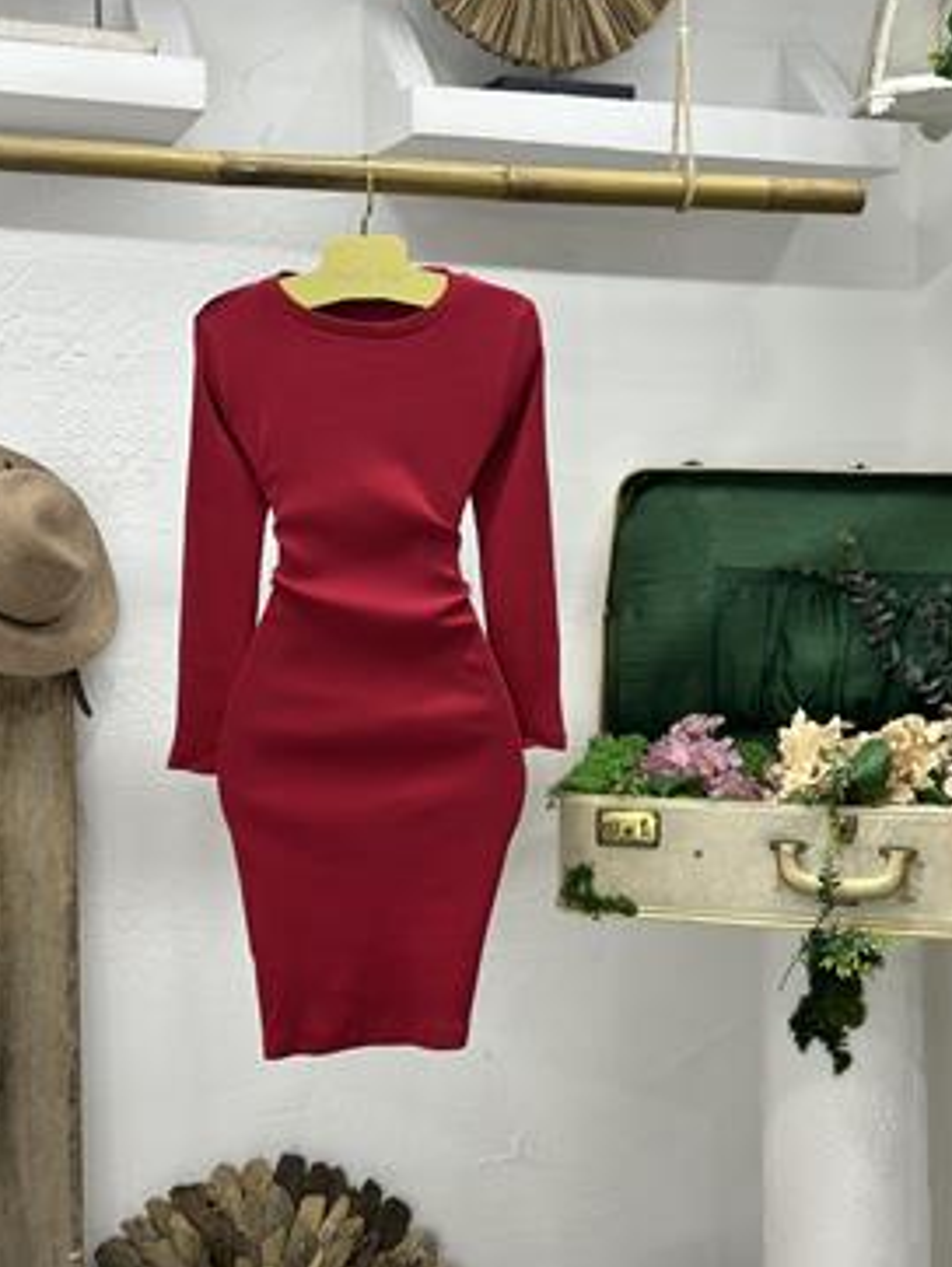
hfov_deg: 27.5
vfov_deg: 36.1
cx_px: 444
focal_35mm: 53
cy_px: 598
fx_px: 1941
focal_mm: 6.86
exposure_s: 1/121
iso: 100
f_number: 1.78
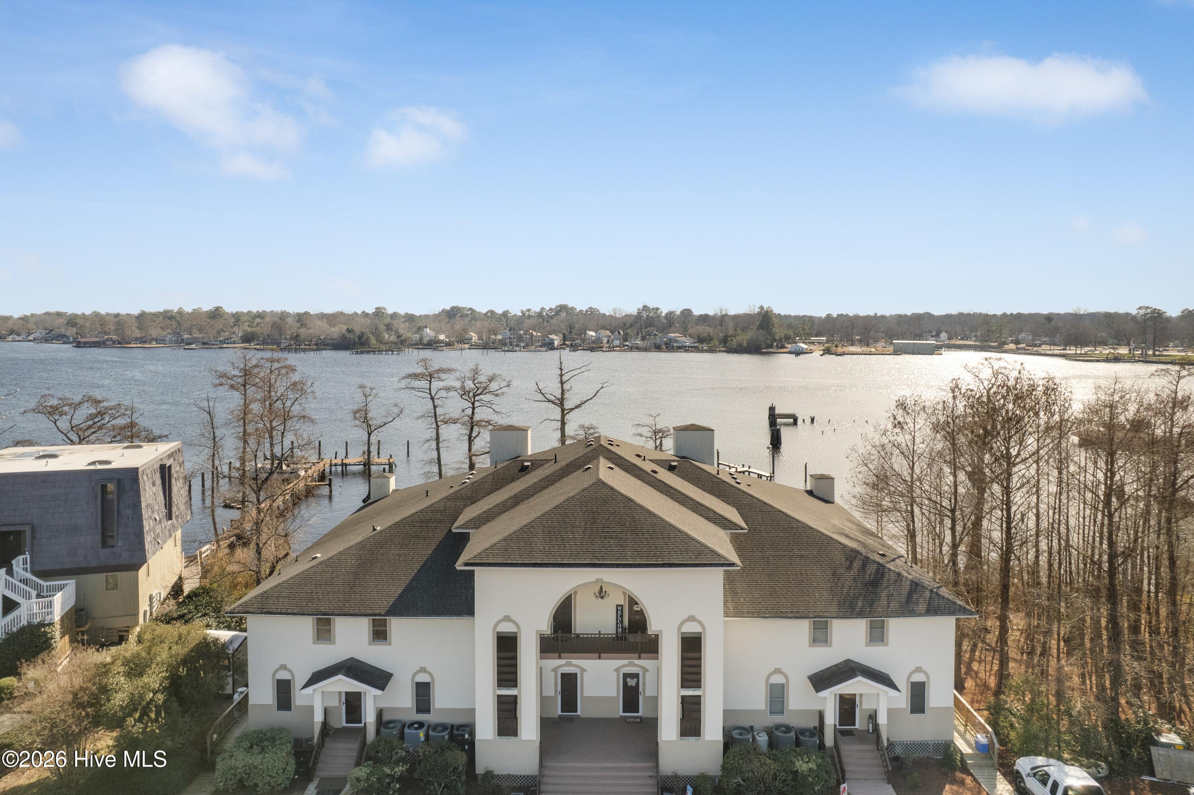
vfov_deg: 57.2
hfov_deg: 78.6
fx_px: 729
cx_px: 597
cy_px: 398
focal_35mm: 22
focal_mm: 8.38
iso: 200
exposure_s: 1/125
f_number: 2.8
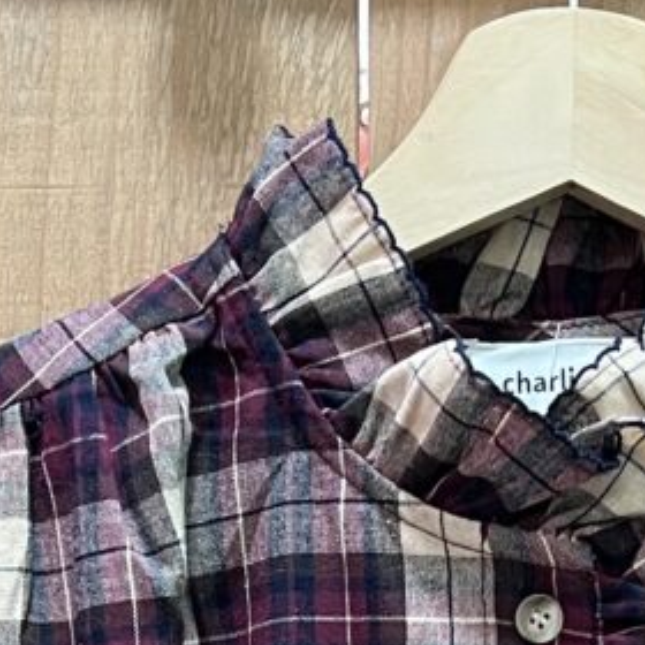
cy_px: 1173
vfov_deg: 12.8
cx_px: 499
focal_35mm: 123
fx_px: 2593
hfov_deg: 14.1
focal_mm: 5.7
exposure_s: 1/60
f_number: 1.5
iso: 200
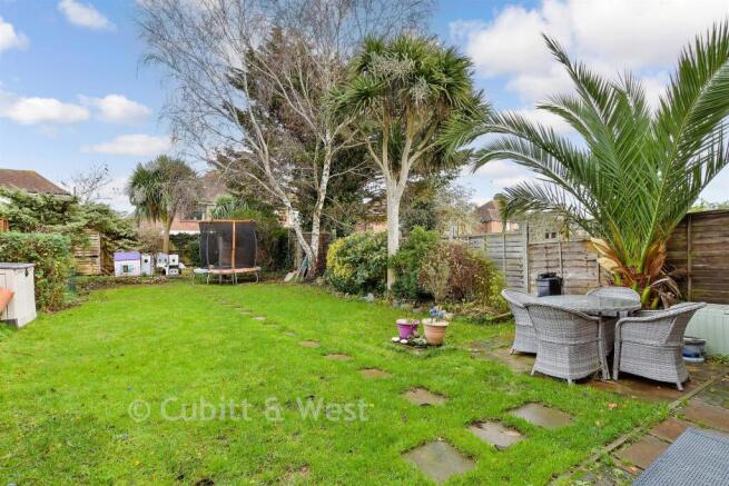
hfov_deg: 90.0
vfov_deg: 67.4
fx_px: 365
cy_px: 243
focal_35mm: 18
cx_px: 364
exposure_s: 1/50
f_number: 8
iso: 200
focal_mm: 12
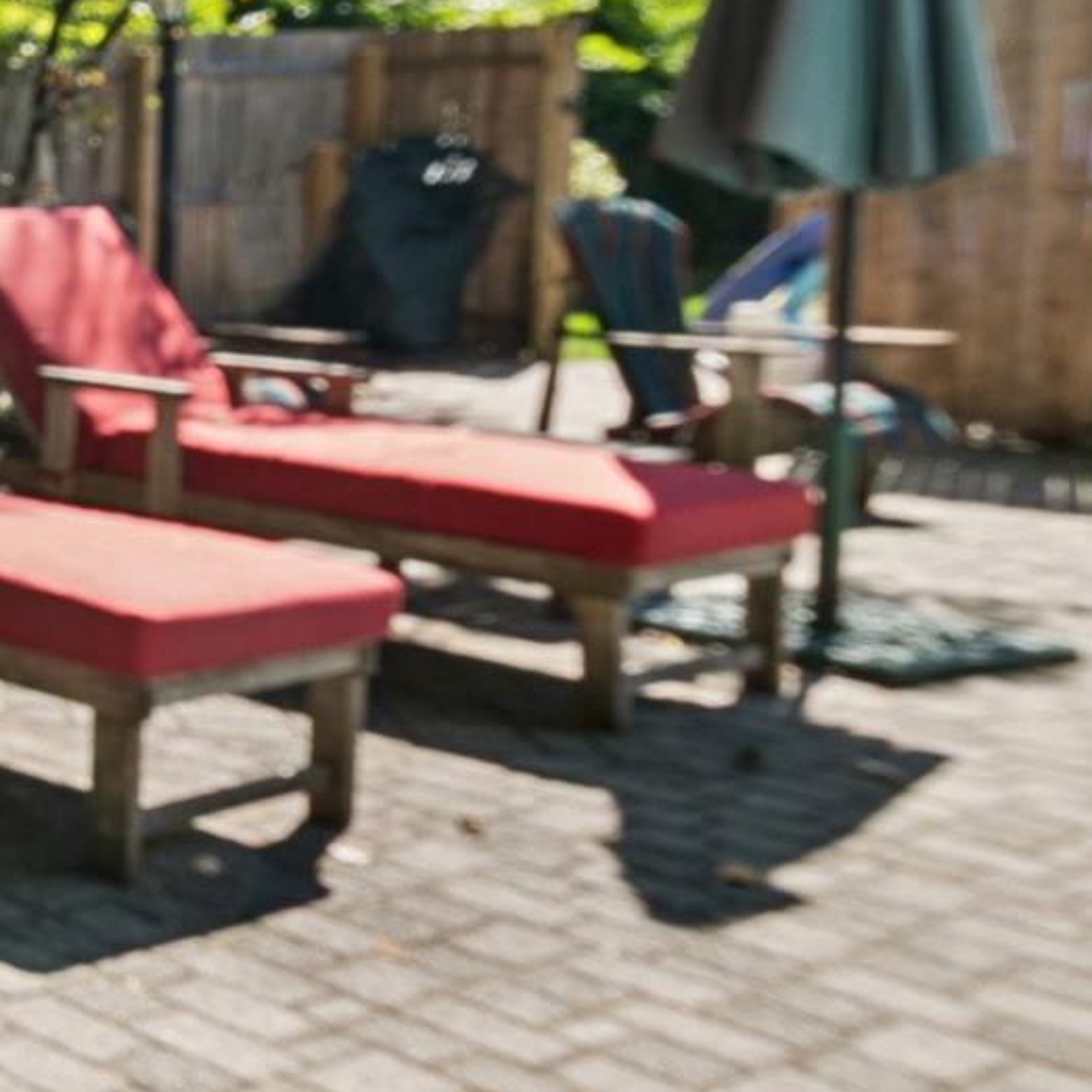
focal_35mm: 50
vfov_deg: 33.7
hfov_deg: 21.7
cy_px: 346
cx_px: -872
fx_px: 1785
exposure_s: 1/30
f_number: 11
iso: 100
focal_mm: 10
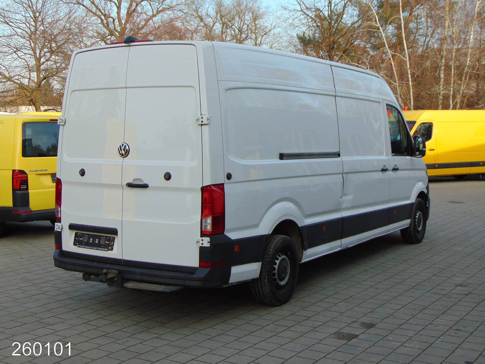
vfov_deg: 29.1
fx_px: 701
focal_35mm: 50
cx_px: 242
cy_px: 182
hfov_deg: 38.2
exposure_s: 1/125
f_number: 3.5
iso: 80
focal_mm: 9
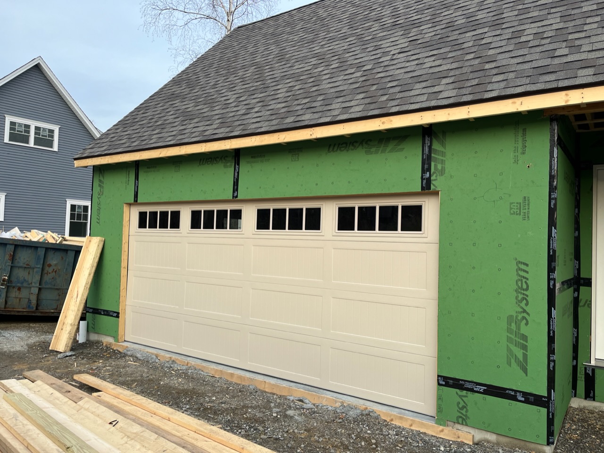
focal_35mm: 26
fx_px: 454
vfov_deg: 53.1
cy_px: 226
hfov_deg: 67.3
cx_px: 302
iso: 50
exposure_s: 1/493
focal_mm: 5.1
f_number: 1.6
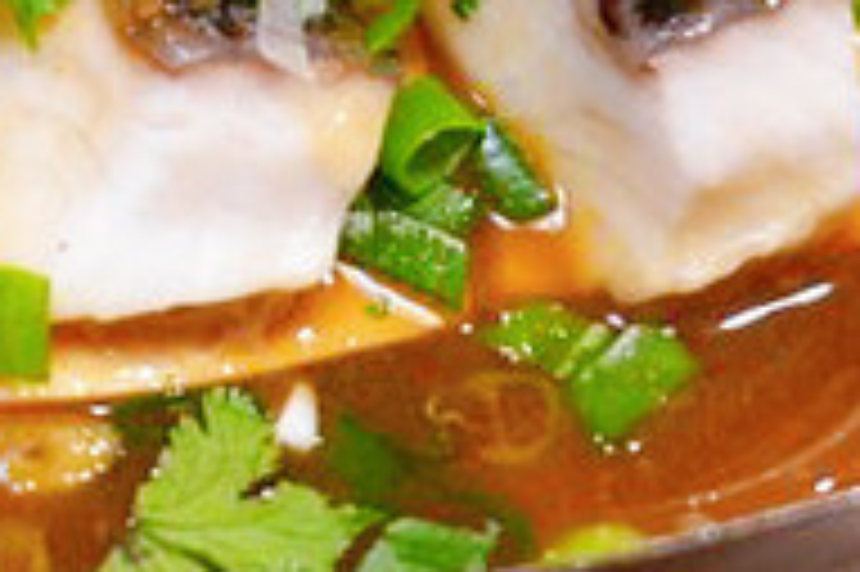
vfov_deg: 6.1
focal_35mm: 223
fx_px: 5323
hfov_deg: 9.1
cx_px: -171
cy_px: -383
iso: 1250
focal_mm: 50
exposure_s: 1/50
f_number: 4
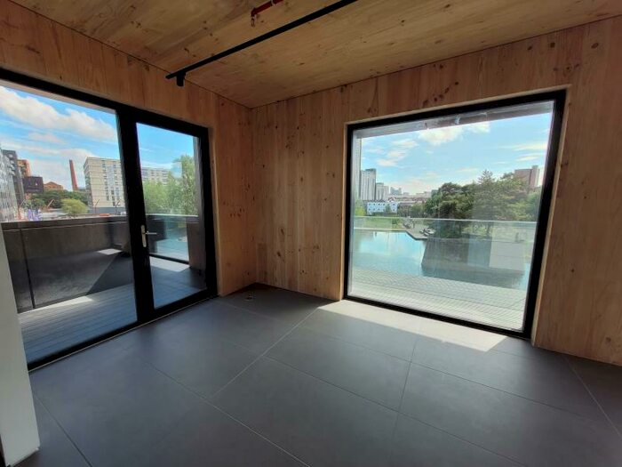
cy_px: 234
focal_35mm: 13
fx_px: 234
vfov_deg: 89.9
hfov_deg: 106.2
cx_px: 311
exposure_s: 1/323
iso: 40
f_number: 2.2
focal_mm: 1.74
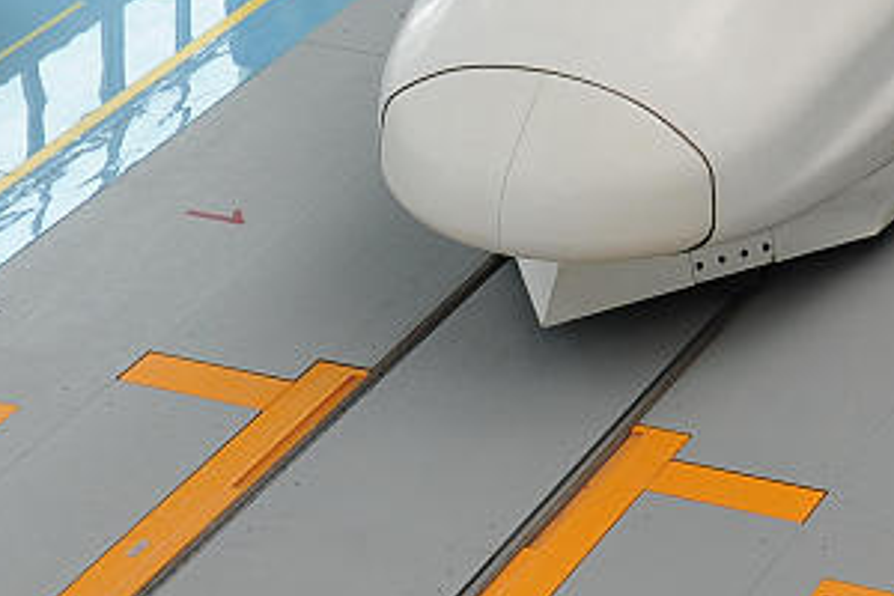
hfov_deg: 12.4
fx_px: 3973
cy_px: -566
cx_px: 1177
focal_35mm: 160
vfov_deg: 8.2
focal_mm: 40
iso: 250
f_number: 5.6
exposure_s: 1/80
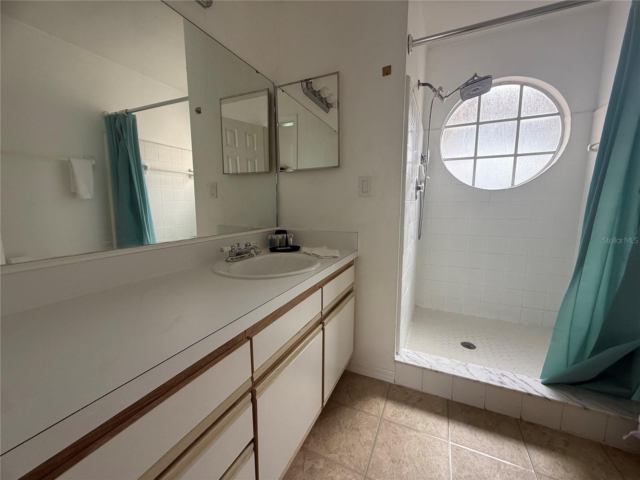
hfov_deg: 102.1
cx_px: 320
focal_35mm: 14
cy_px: 240
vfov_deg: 85.7
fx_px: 259
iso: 125
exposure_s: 1/99
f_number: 2.2
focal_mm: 2.22
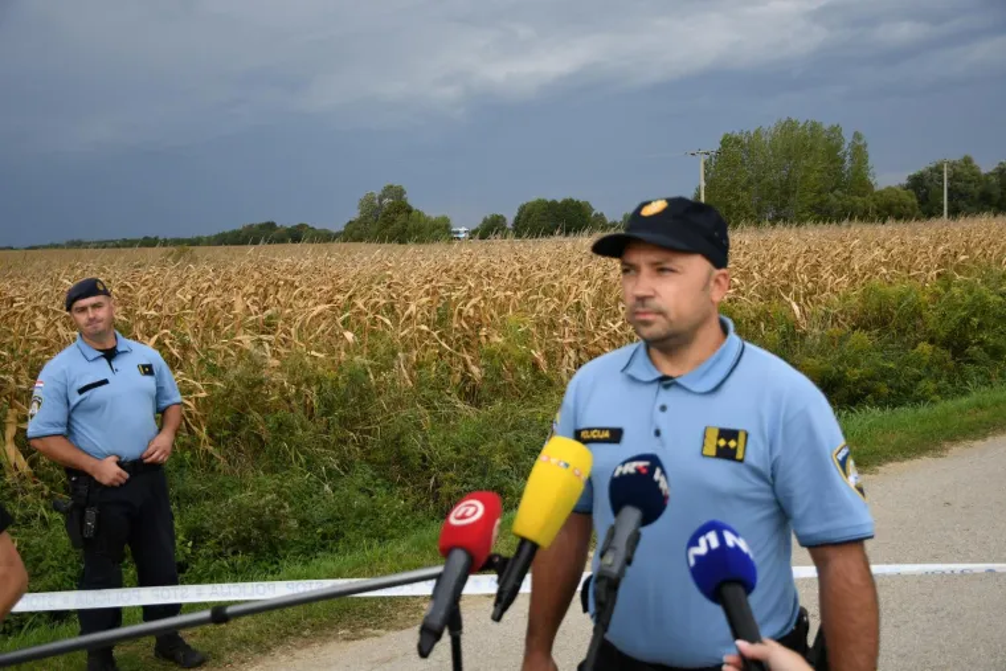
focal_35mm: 36
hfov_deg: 53.1
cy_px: 336
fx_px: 1006
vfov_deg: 36.9
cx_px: 503
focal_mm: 24
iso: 500
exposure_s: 1/2000
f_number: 4
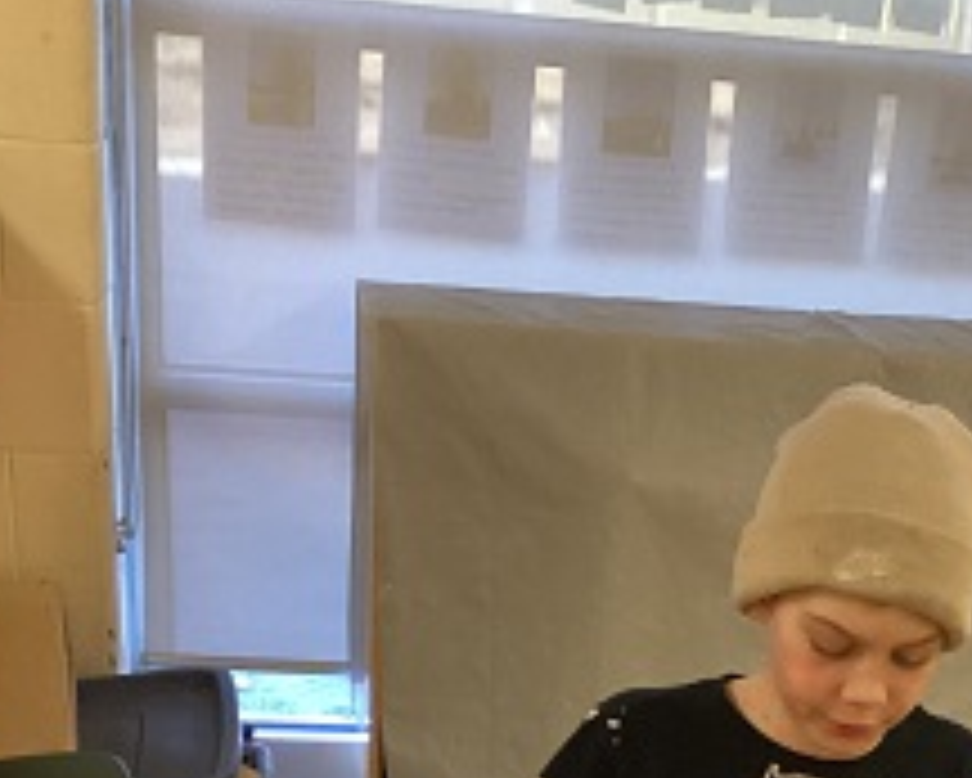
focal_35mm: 70
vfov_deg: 19.6
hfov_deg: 27.0
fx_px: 2015
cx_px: 632
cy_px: 1102
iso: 320
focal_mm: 3.3
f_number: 2.4
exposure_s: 1/60
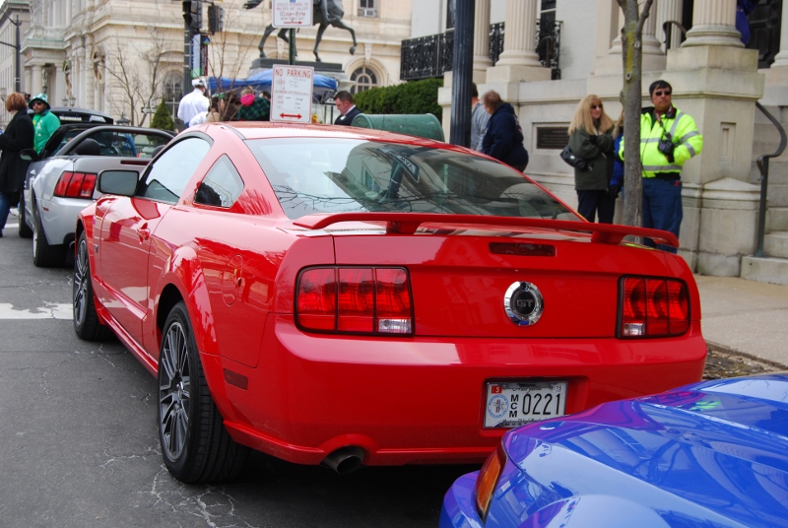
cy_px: 264
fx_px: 1052
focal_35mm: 48
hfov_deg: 41.1
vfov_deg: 28.2
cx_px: 394
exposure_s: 1/250
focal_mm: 32
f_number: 7.1
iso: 200
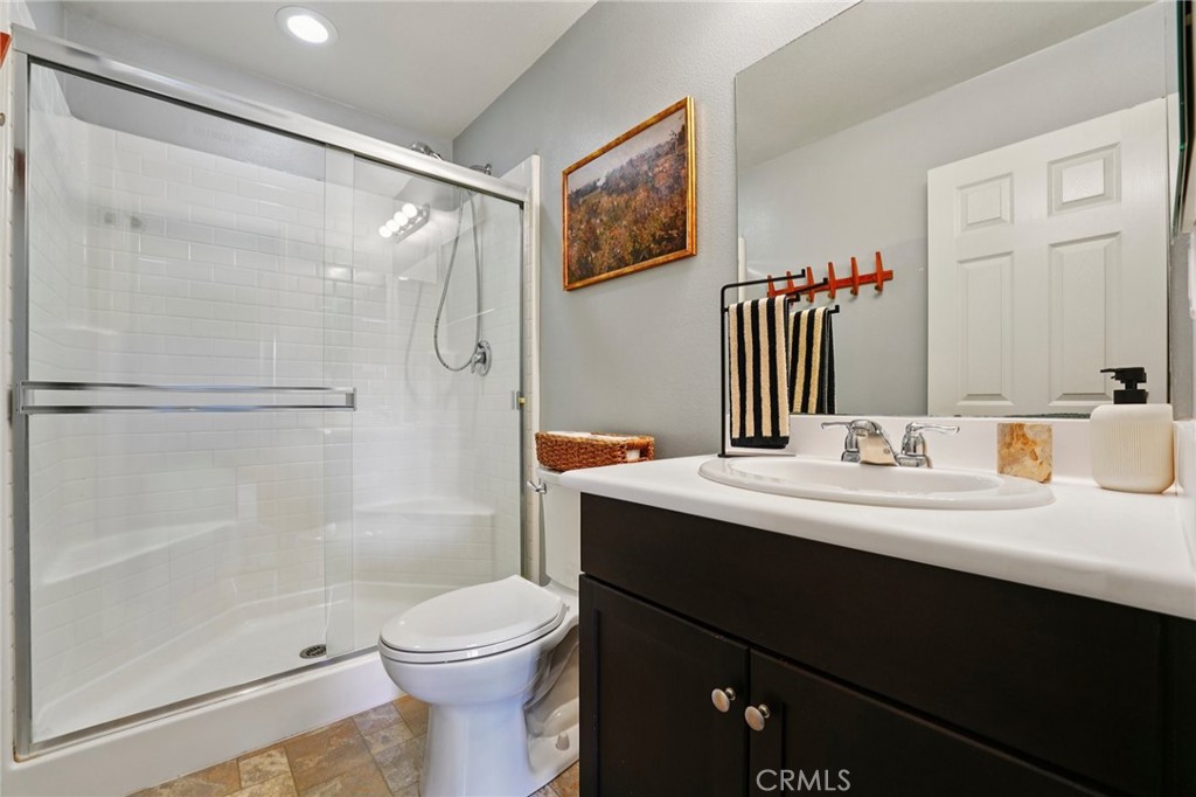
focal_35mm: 14
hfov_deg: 104.3
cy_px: 398
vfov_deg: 81.2
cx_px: 598
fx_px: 465
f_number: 8
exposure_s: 1/15
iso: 400
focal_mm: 14
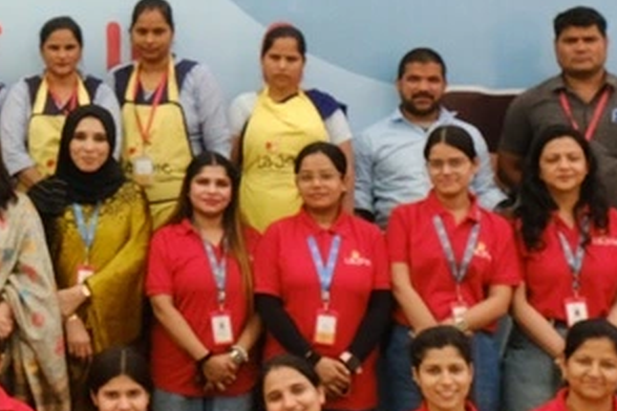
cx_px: -216
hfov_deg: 17.9
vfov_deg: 12.8
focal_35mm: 106
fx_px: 1817
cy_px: 57
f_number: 2.8
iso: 1250
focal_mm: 17.6
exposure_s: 1/320
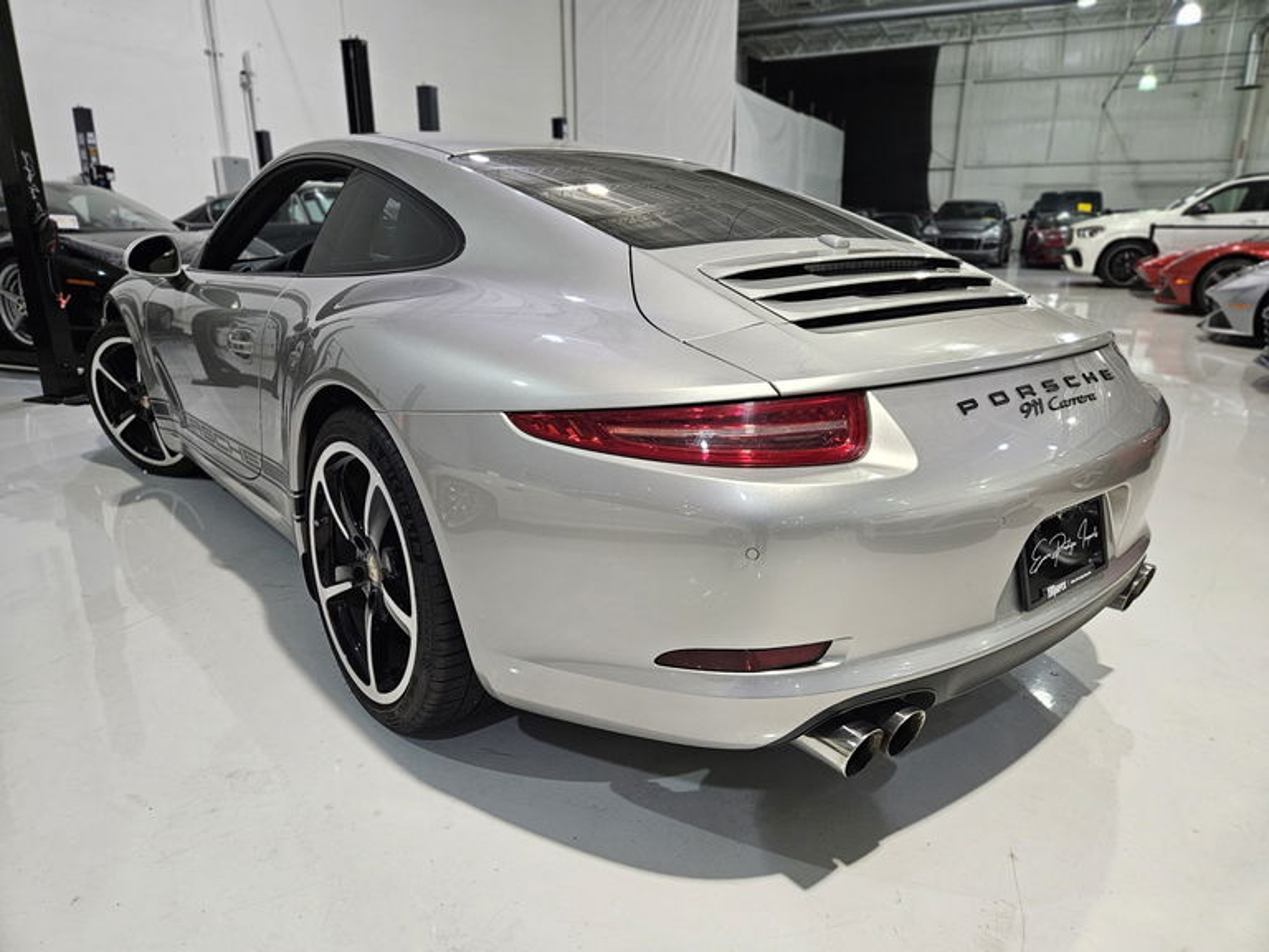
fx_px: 843
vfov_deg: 58.9
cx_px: 634
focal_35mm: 23
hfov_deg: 73.9
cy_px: 476
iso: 640
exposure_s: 1/120
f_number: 1.8
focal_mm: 5.4
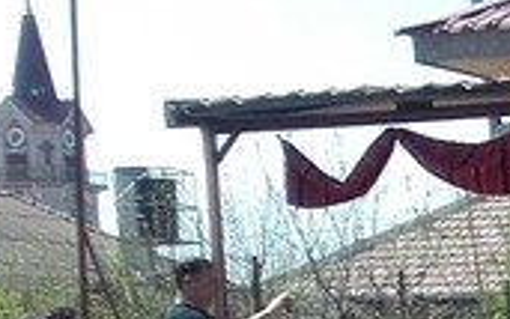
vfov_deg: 7.8
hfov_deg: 11.0
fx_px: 2280
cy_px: 562
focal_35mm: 164
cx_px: 1186
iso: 50
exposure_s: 1/862
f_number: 2.2
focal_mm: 3.31
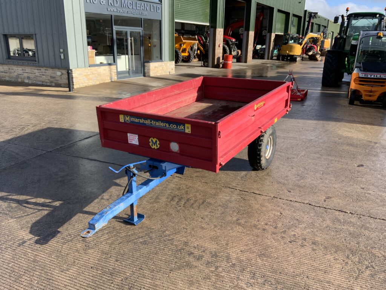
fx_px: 323
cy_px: 145
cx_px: 193
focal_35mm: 29
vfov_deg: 48.2
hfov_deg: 61.7
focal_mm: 3
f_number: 1.8
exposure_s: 1/691
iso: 16
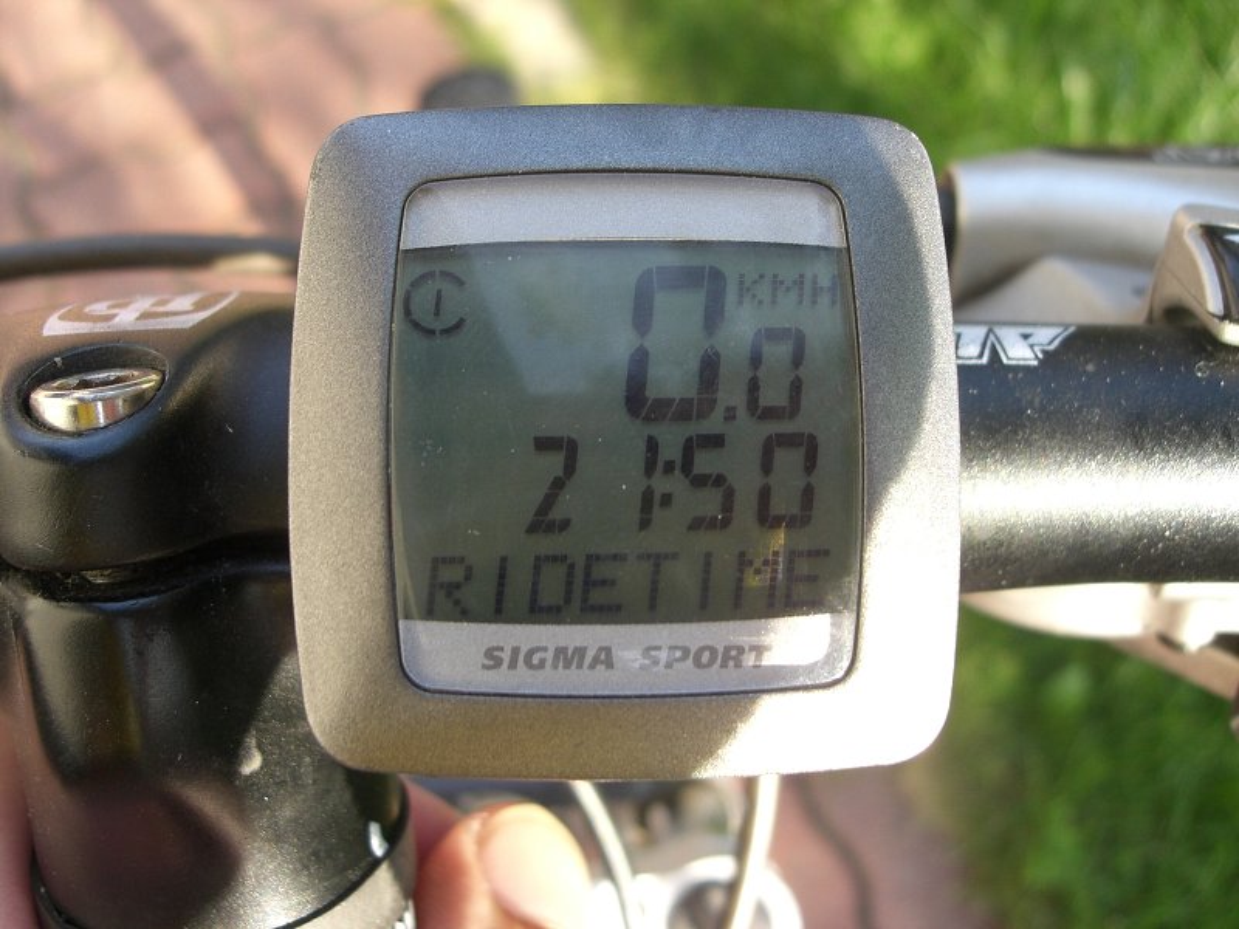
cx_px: 620
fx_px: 1360
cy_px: 464
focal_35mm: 38
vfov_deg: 37.7
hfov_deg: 49.0
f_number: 3.1
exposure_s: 1/100
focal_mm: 6.3
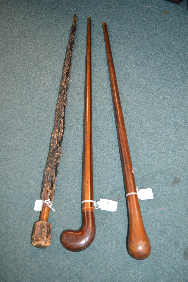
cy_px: 141
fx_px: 235
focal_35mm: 30
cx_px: 94
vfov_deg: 62.0
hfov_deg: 43.5
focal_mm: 20
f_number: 3.5
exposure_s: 1/60
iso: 640
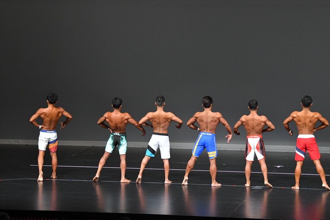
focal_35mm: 157
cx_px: 165
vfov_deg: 8.7
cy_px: 110
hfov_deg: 13.1
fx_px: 1438
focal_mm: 105
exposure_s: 1/400
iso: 4000
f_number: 5.6
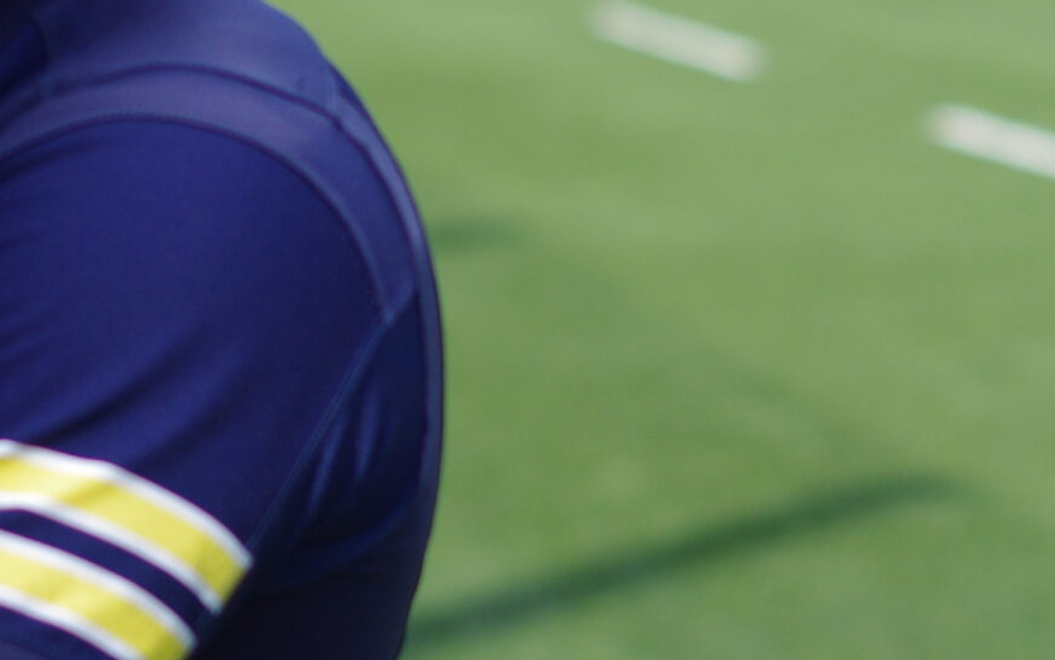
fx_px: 6413
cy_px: 28
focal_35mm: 223
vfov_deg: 5.9
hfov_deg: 9.3
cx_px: -143
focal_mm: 50
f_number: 2.5
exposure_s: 1/2000
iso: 200
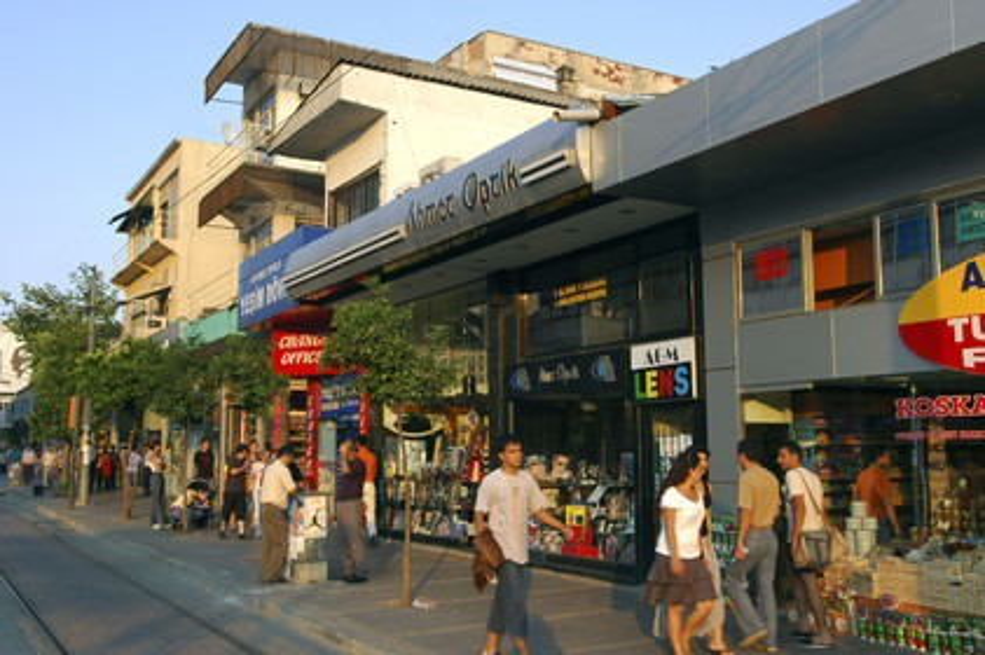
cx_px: 492
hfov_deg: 53.2
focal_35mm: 36
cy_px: 328
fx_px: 984
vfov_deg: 36.8
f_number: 10
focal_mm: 24
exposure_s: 1/60
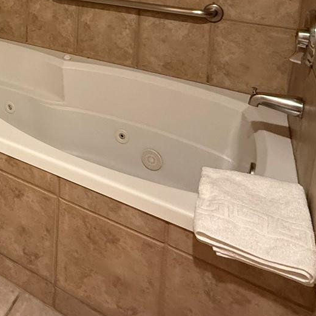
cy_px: -40
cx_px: -4
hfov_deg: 38.6
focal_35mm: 38
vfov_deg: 36.4
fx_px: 392
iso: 500
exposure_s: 1/60
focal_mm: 2.22
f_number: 2.2
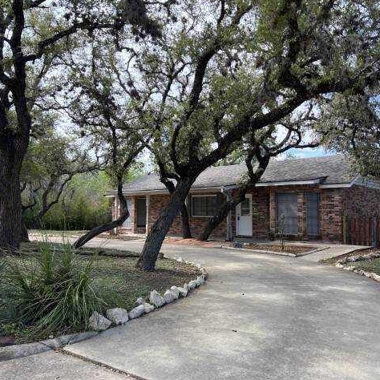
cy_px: 189
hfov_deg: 52.4
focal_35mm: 31
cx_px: 214
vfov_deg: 52.5
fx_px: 385
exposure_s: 1/924
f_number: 1.5
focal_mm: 5.7
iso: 50
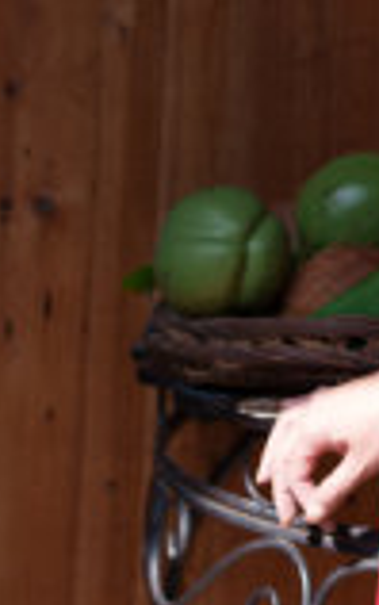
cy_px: -149
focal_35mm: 138
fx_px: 2276
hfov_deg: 9.0
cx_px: 750
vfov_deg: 14.6
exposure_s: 1/200
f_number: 4
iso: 100
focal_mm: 35
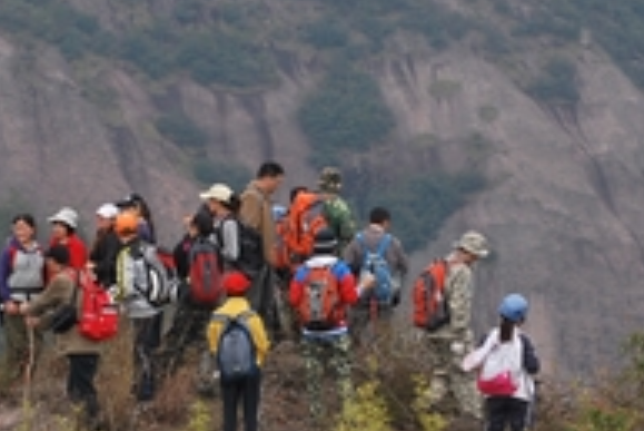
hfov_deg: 8.0
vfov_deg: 5.4
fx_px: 4593
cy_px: 222
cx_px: 164
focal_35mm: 257
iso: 100
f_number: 6.3
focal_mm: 55
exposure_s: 1/160
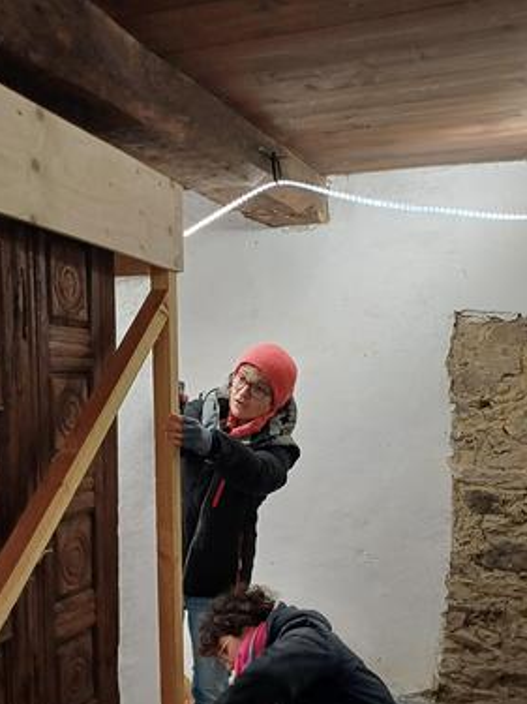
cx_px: 231
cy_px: 529
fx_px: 812
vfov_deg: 45.2
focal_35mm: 40
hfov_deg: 35.9
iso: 320
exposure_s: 1/50
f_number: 1.8
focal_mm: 4.65
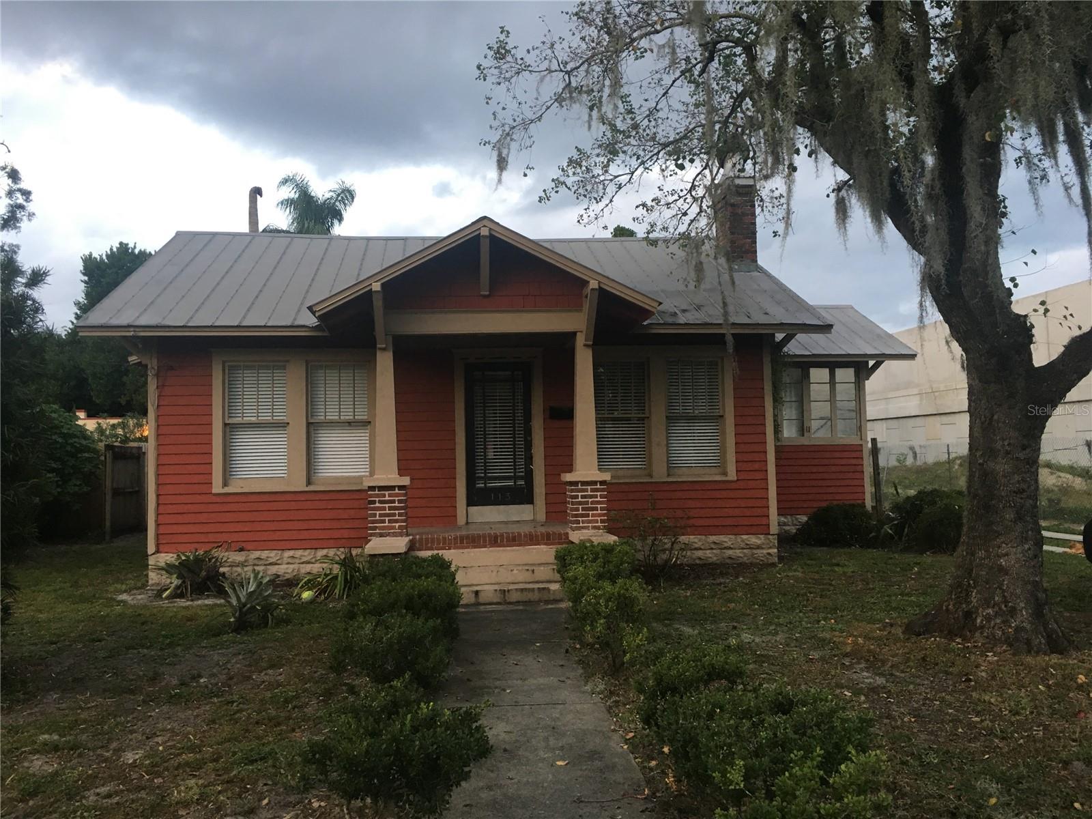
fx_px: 915
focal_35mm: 29
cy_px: 410
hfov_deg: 61.7
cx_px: 546
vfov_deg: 48.2
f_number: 2.2
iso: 40
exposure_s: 1/30
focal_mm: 4.15
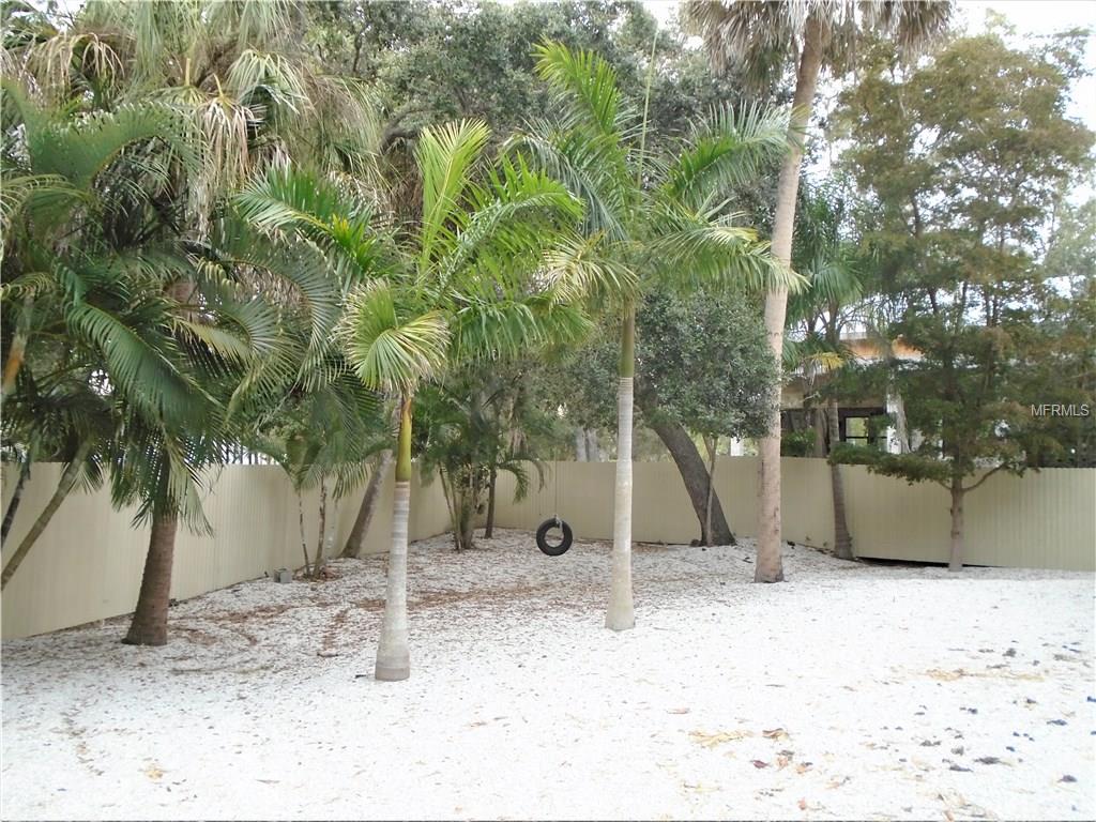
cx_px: 548
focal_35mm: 31
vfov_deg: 45.4
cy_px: 411
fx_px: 982
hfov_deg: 58.4
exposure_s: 1/30
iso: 200
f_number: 3.5
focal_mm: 5.5
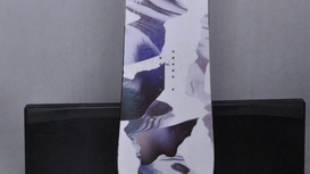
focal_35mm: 57
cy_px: -33
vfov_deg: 19.8
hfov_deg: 36.6
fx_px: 468
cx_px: 167
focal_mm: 22
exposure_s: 1/125
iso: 3200
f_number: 11
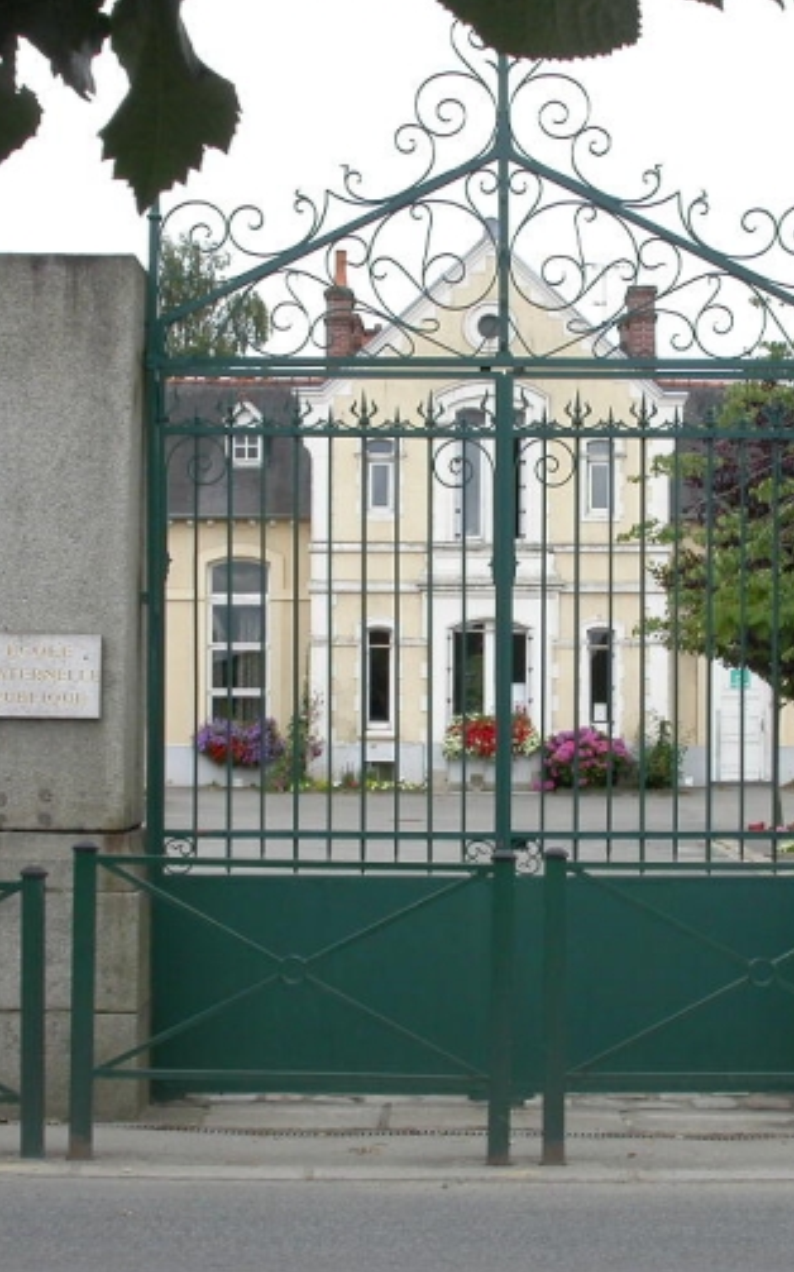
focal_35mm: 69
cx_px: 546
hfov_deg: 18.8
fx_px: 2391
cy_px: 630
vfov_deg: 29.8
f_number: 6.4
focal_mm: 10
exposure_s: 1/182
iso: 100
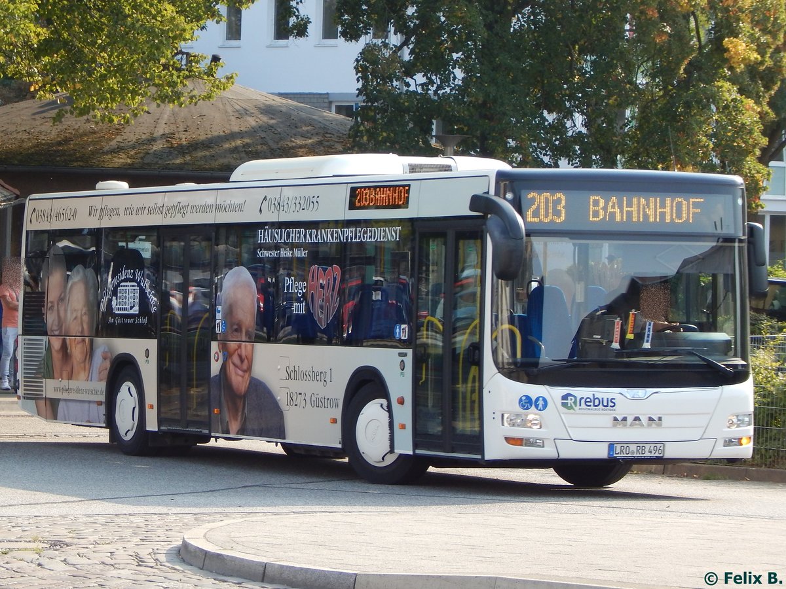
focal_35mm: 160
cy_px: 294
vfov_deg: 9.3
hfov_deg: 12.3
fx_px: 3633
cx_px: 393
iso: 125
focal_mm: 28.7
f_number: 5.1
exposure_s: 1/200
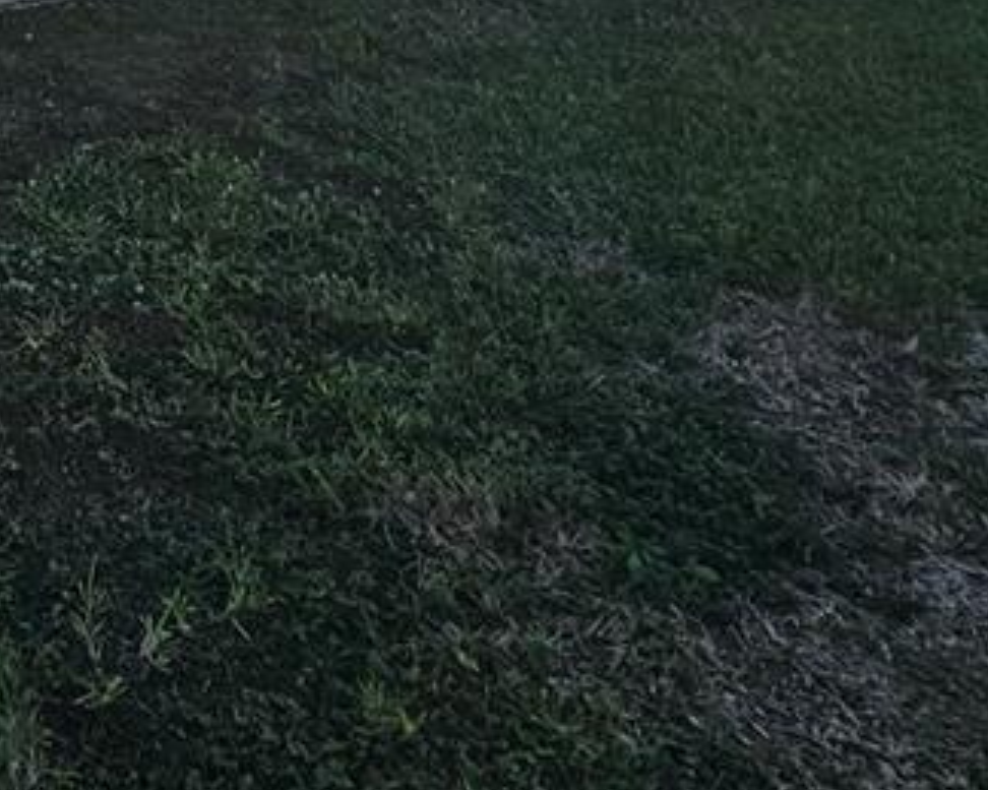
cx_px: -247
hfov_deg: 31.8
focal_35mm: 47
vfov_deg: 25.6
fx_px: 1374
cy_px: -332
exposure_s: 1/3067
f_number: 2.2
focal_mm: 2.2
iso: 50
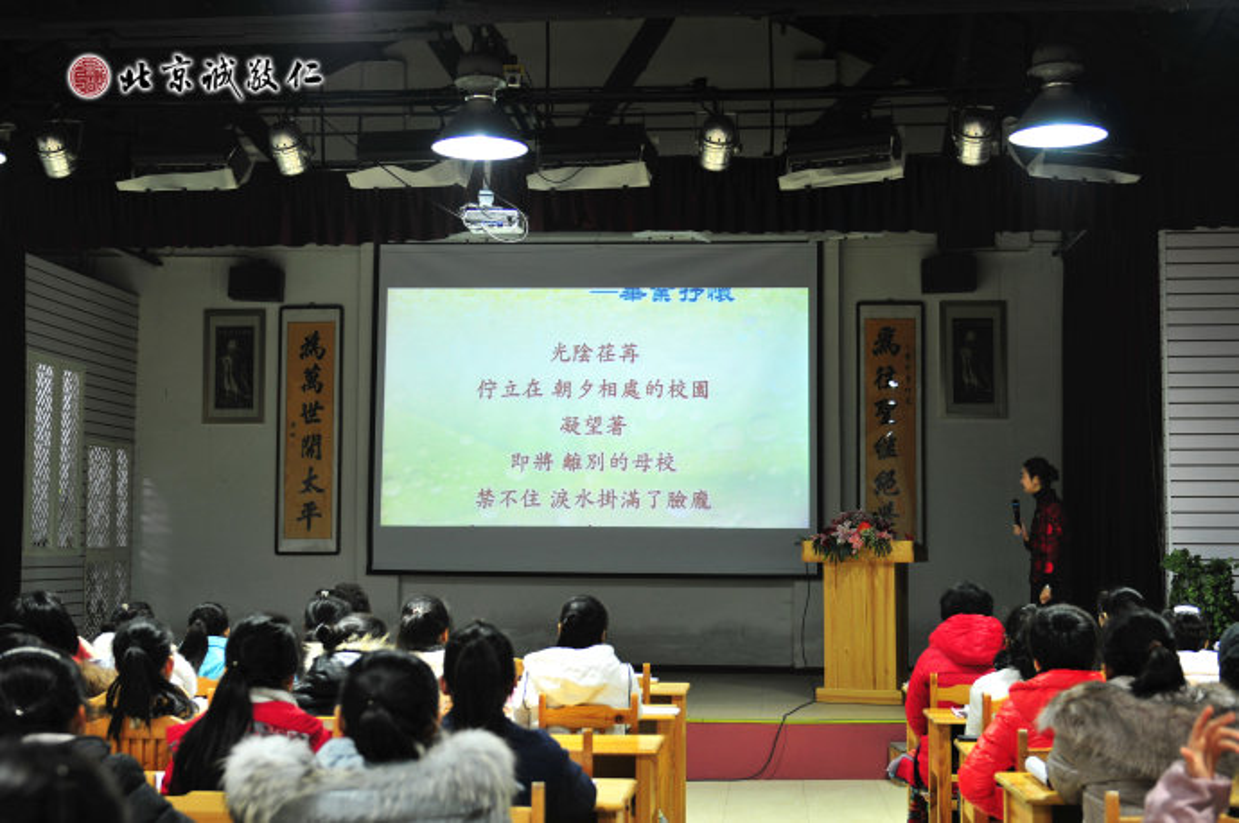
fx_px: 1650
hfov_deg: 41.2
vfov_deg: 28.0
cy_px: 412
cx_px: 620
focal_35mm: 48
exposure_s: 1/25
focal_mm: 32
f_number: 2.8
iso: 250
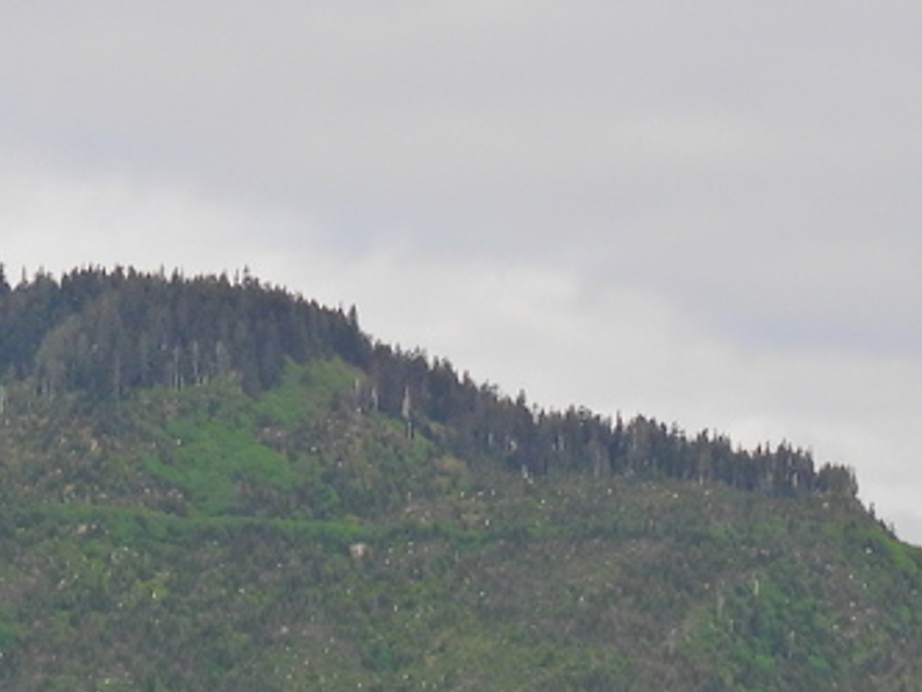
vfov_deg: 6.3
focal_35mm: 231
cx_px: -8
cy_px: 1303
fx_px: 6153
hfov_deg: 8.5
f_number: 3.5
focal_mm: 10.7
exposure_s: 1/1250
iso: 100
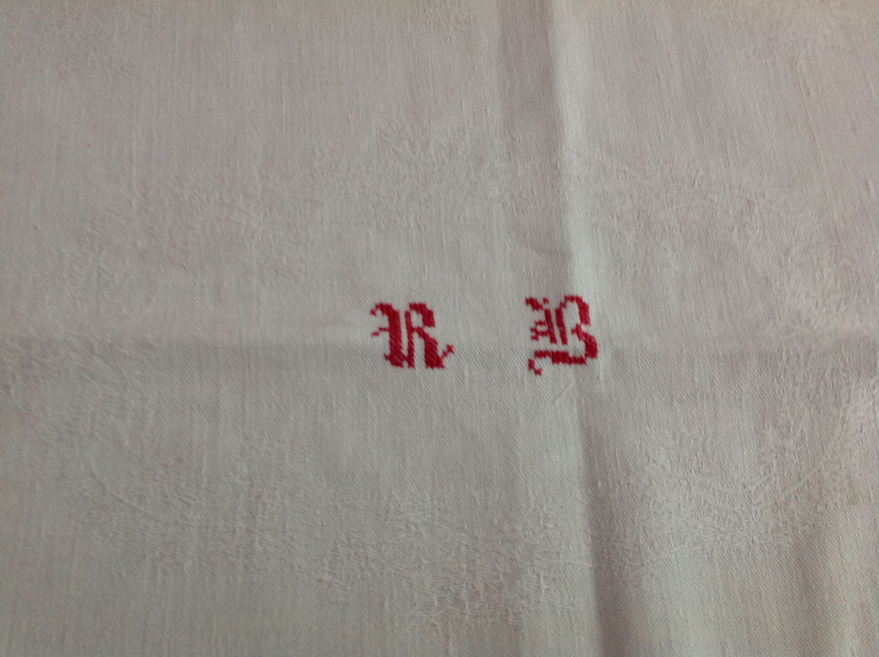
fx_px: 887
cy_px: 328
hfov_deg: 52.7
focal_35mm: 35
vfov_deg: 40.6
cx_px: 440
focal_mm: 4.28
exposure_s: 1/15
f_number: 2.4
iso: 100
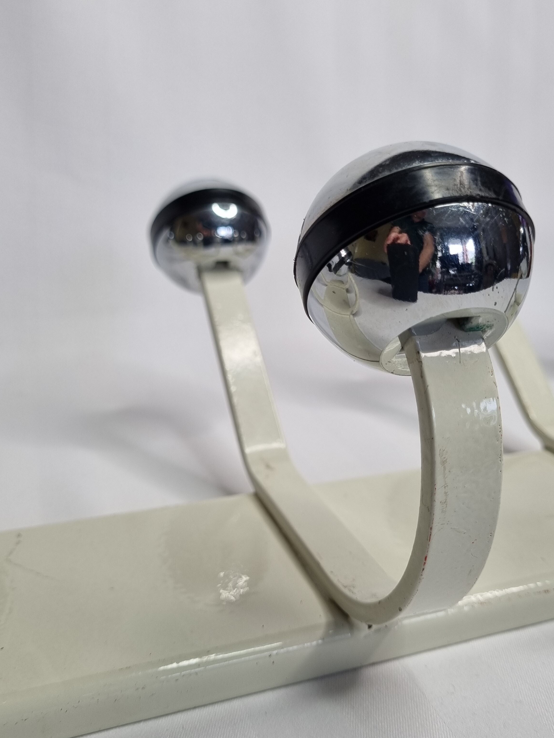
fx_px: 726
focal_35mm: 34
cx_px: 296
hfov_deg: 41.8
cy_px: 353
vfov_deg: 53.9
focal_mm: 5.4
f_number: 1.8
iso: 50
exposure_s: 1/162
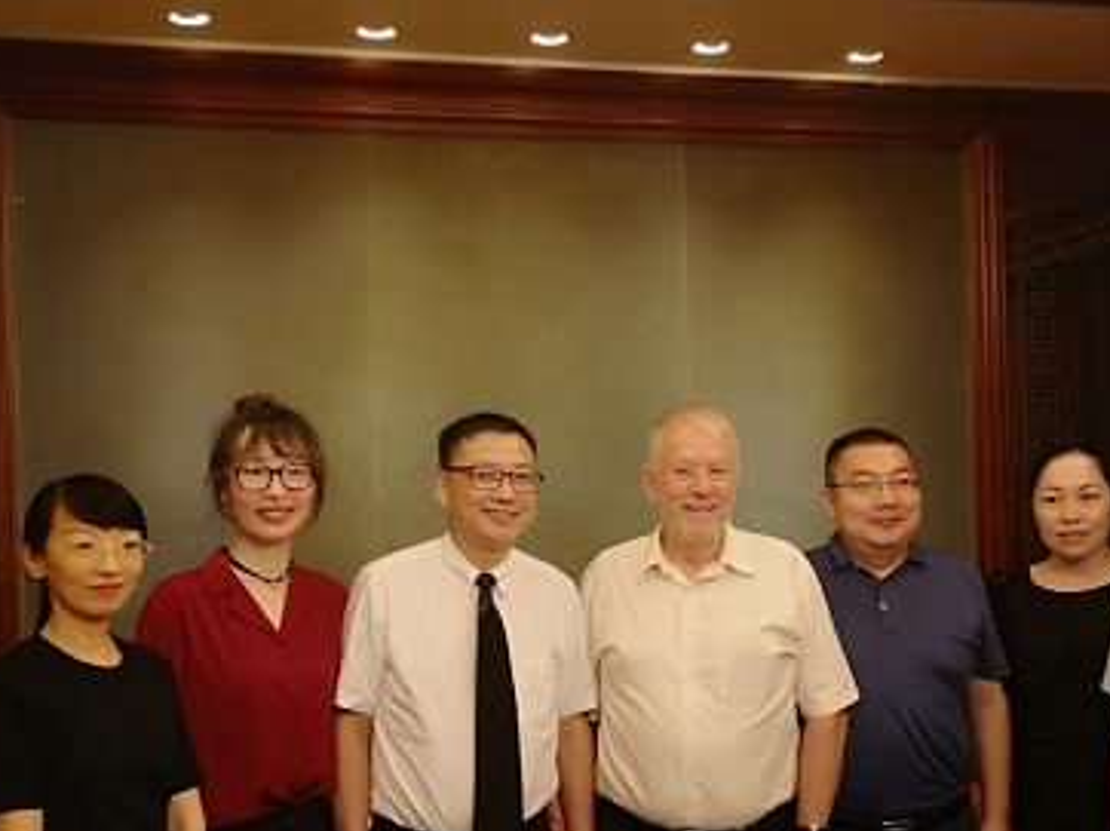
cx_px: 668
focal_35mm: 47
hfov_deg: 40.3
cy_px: 474
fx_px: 1506
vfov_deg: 30.8
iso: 400
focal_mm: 3.95
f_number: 1.8
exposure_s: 1/25
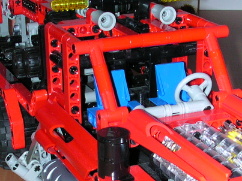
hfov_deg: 20.9
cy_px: 182
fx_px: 657
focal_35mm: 94
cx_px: 112
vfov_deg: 15.4
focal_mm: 5.6
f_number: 4.5
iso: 100
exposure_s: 1/60
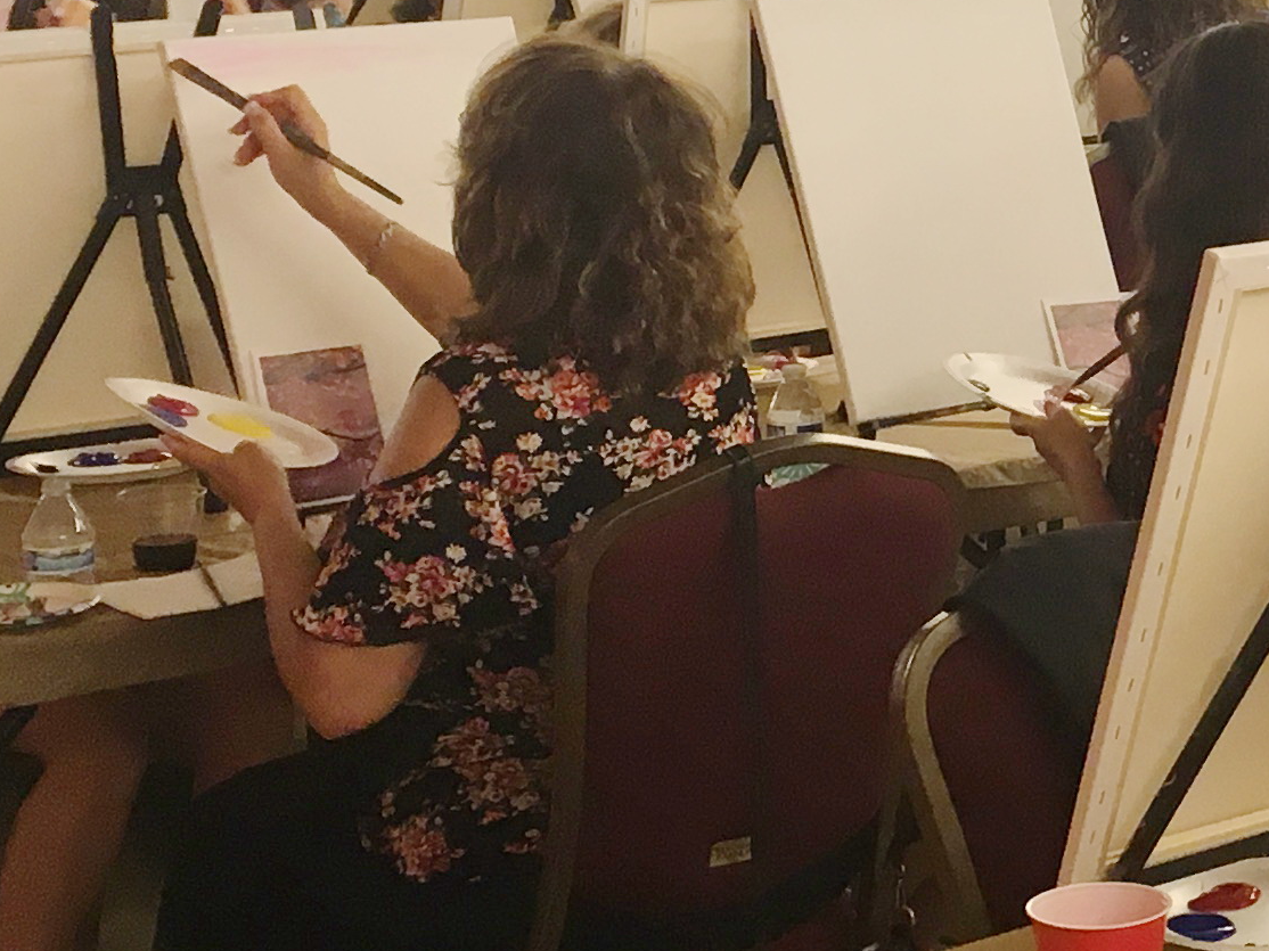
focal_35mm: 105
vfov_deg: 14.0
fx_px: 3848
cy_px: 229
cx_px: 1546
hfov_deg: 17.8
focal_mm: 4.15
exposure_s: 1/30
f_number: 2.2
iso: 50
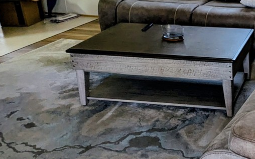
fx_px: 333
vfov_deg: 26.2
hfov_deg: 36.0
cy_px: 24
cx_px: 276
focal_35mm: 48
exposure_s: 1/32.1
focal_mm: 2.35
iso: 67
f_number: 2.2
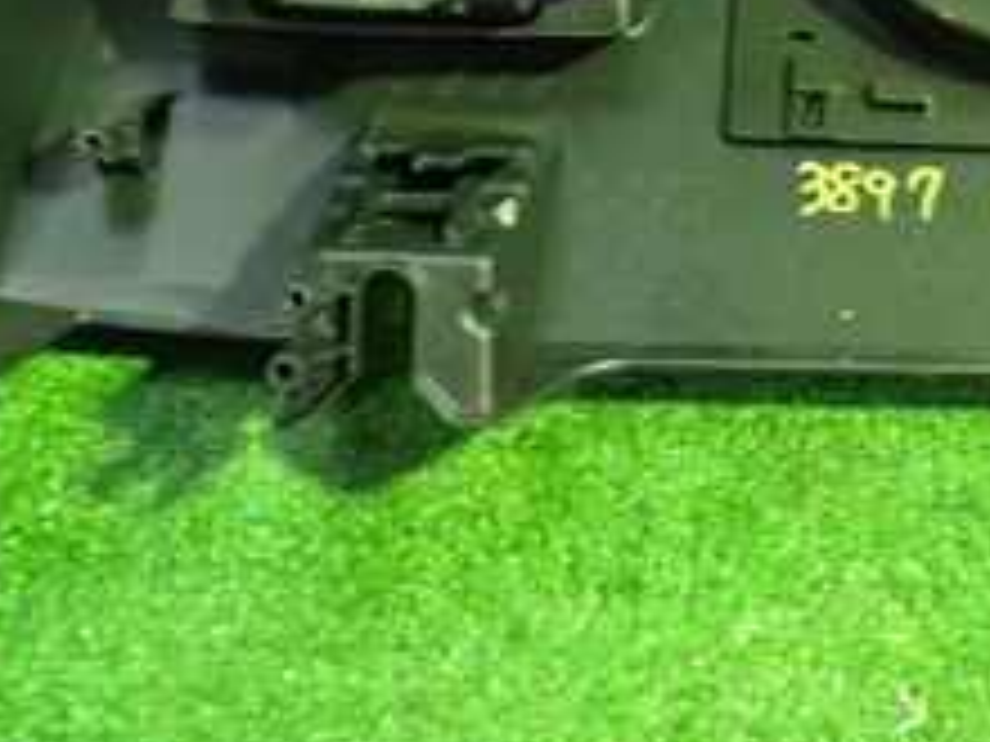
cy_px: -193
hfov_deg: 23.3
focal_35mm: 82
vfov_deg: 17.0
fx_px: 2345
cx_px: 878
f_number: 2.3
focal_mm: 5.4
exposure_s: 1/30
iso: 640
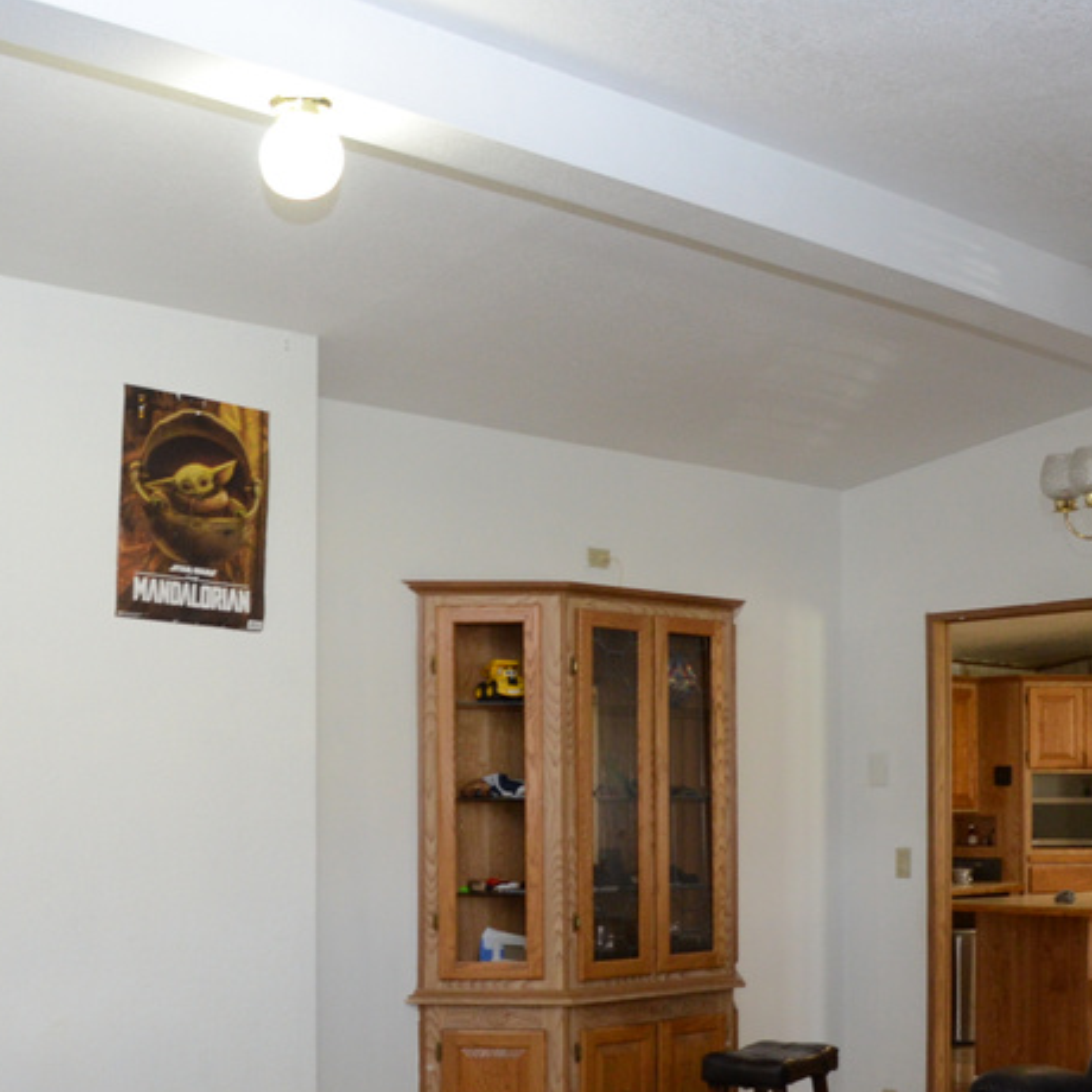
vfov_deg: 33.0
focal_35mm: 51
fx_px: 1820
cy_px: 767
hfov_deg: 33.4
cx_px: 534
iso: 1250
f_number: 4
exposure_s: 1/60
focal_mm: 18
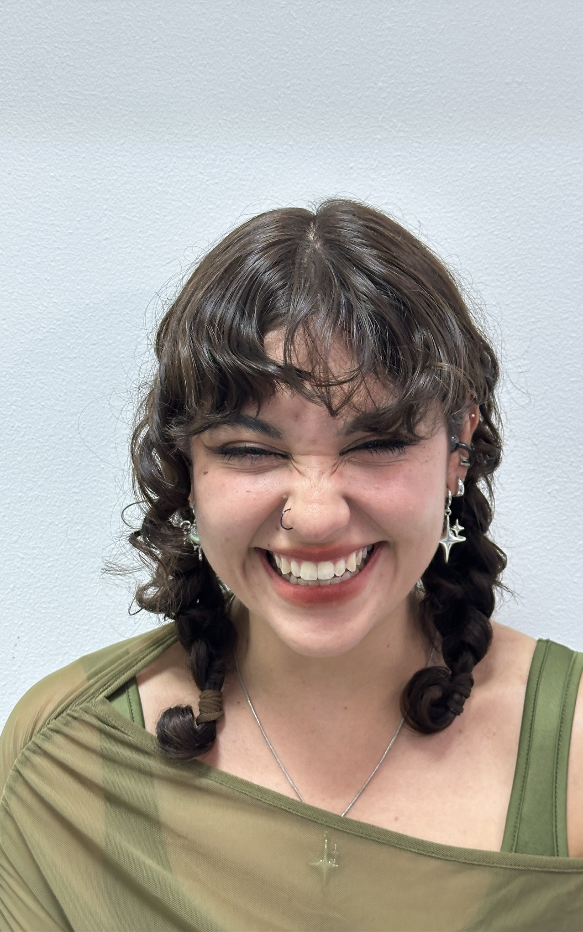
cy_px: 465
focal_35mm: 51
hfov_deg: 25.3
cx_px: 333
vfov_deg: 39.6
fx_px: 1296
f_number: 1.78
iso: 160
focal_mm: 6.86
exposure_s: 1/60
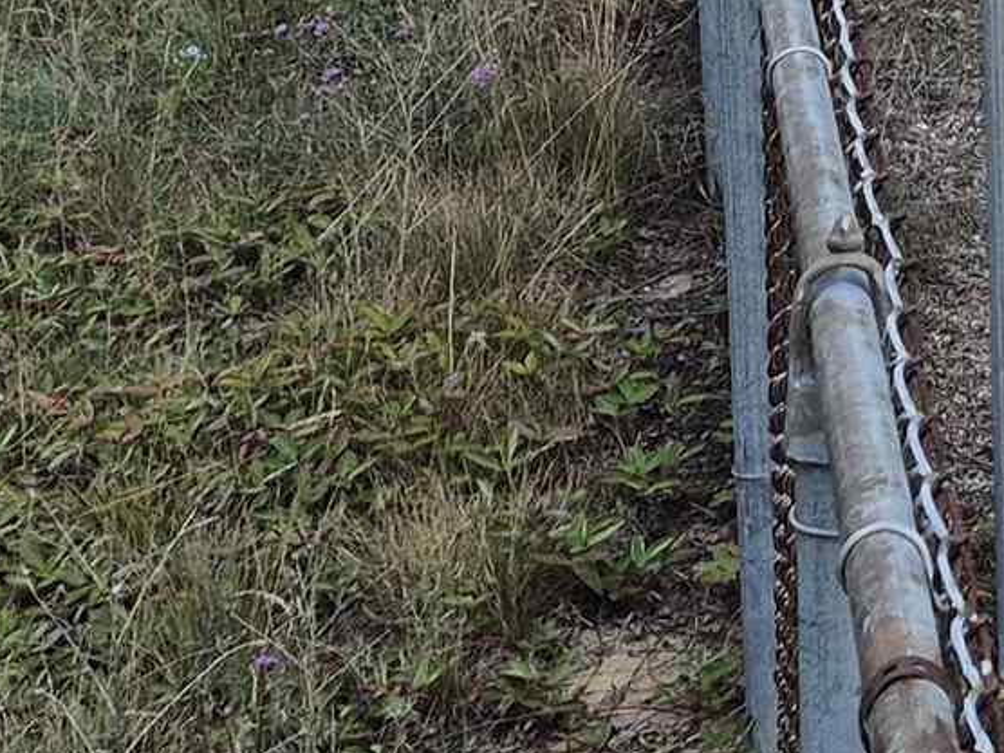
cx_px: 2003
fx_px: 3683
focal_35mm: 127
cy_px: -971
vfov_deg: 10.3
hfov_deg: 13.4
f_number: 1.8
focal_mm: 5.4
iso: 25
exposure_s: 1/1696
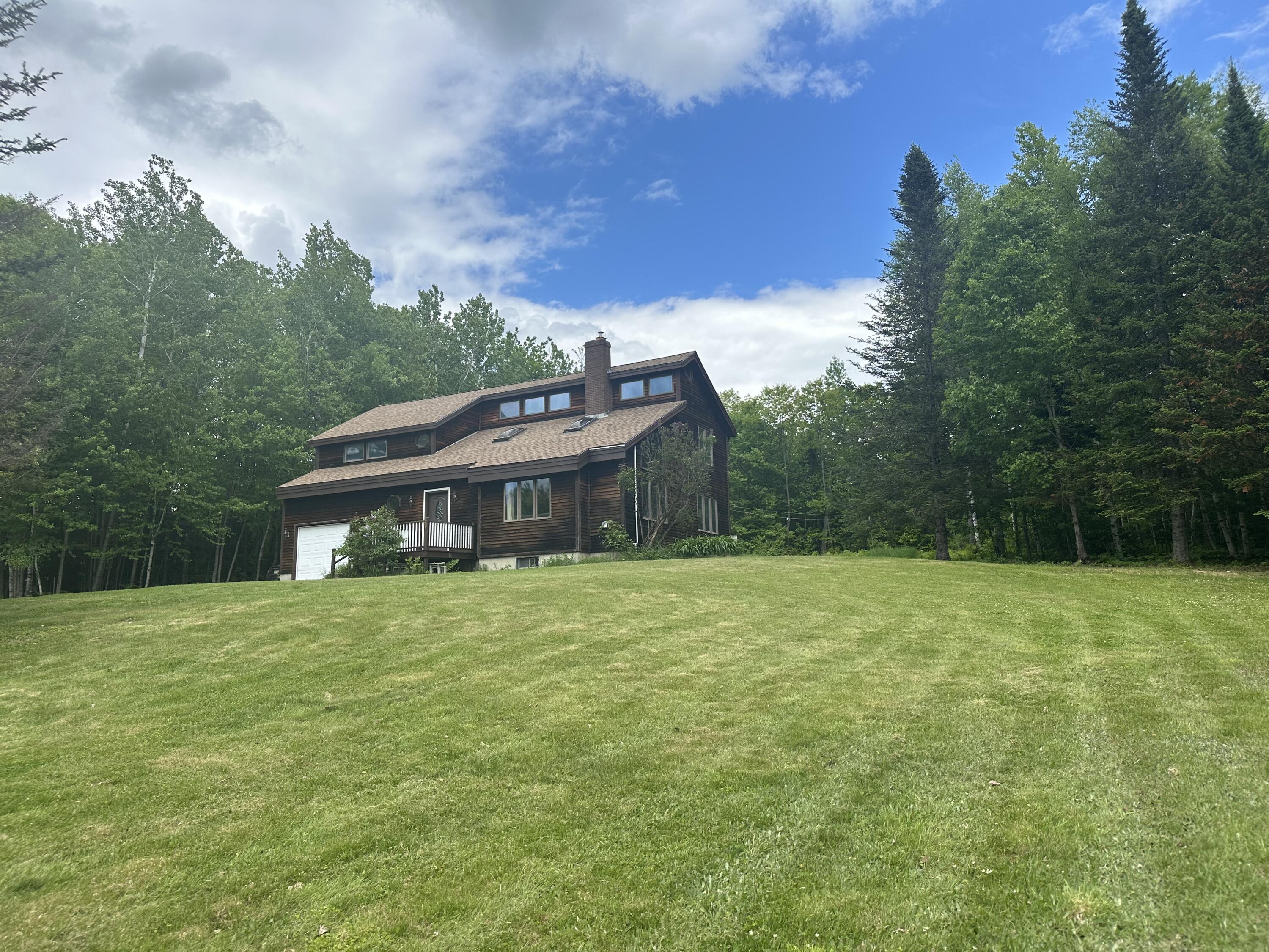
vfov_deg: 56.8
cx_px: 634
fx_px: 880
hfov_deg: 71.6
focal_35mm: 24
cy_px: 476
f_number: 1.78
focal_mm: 6.86
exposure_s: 1/2967
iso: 80
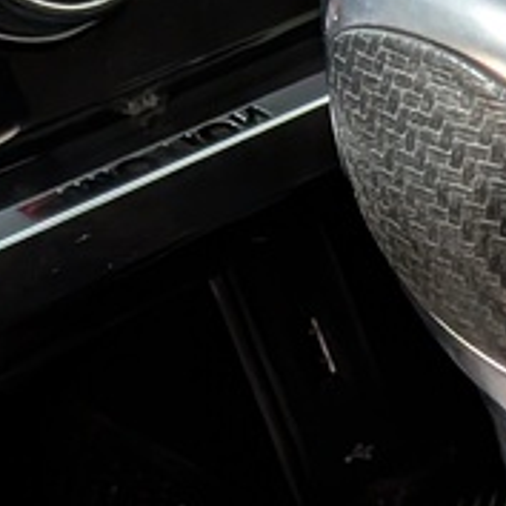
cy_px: 806
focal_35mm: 123
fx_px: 2034
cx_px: 686
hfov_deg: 13.6
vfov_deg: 13.2
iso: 75
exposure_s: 1/100
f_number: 1.7
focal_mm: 4.53
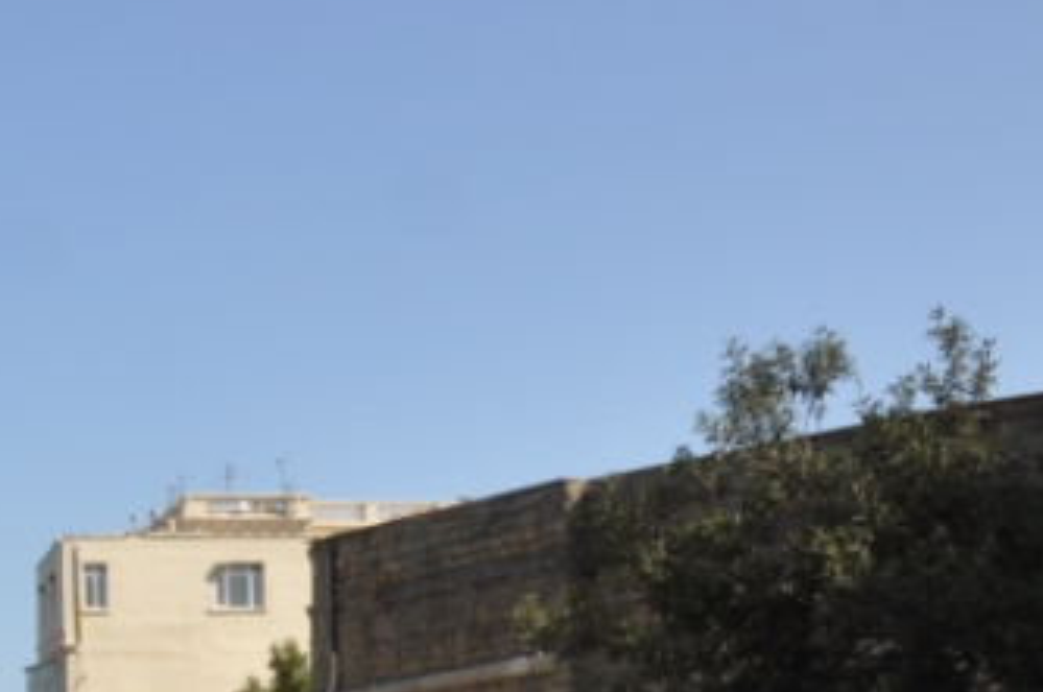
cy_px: 789
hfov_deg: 22.2
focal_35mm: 83
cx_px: -276
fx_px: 2401
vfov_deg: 15.9
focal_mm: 18
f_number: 22
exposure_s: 1/100
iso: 400
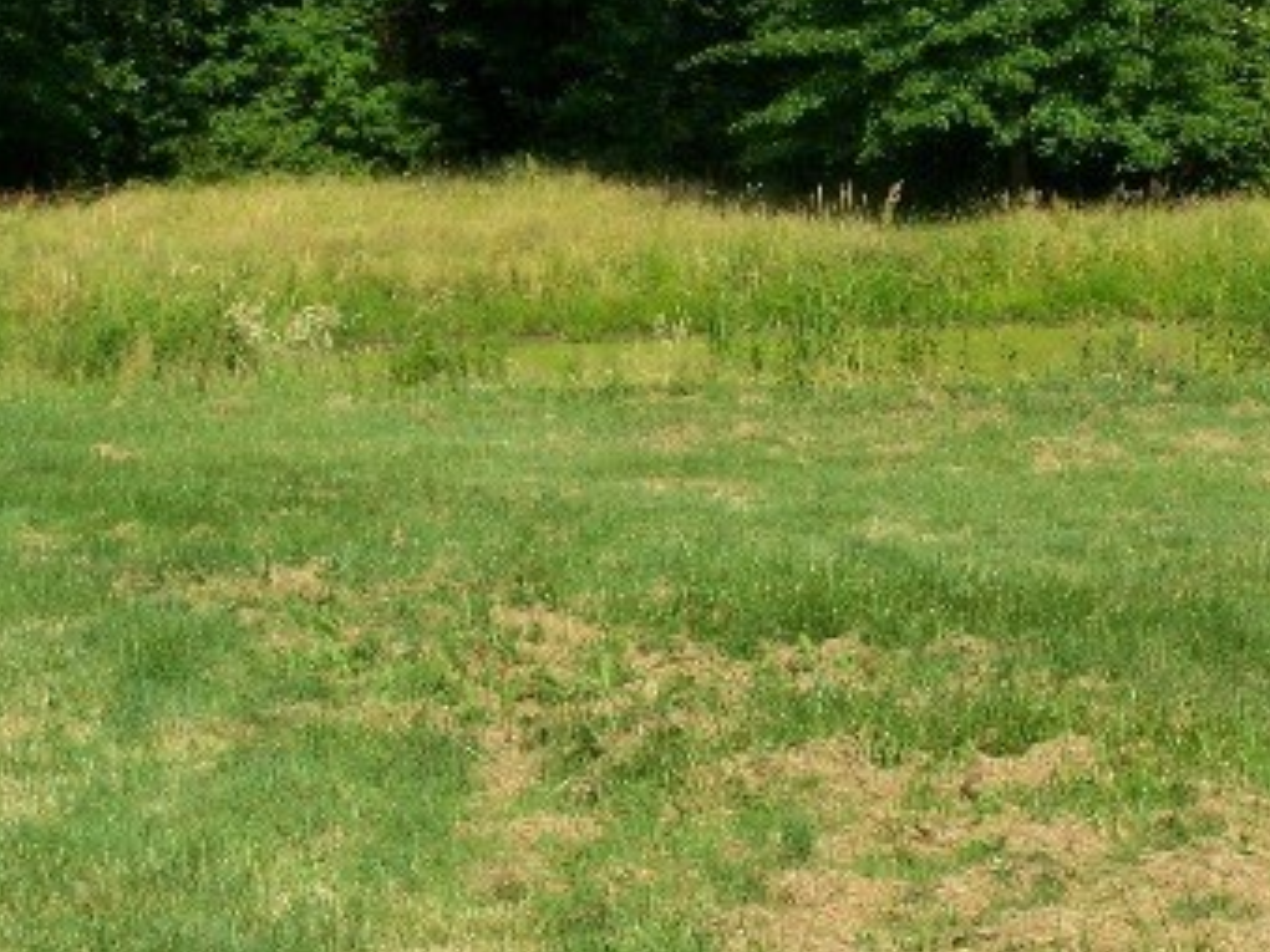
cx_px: 766
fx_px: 4072
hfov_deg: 17.7
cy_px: 273
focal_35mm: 111
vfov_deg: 13.3
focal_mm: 9.8
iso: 80
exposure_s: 1/640
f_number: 4.5
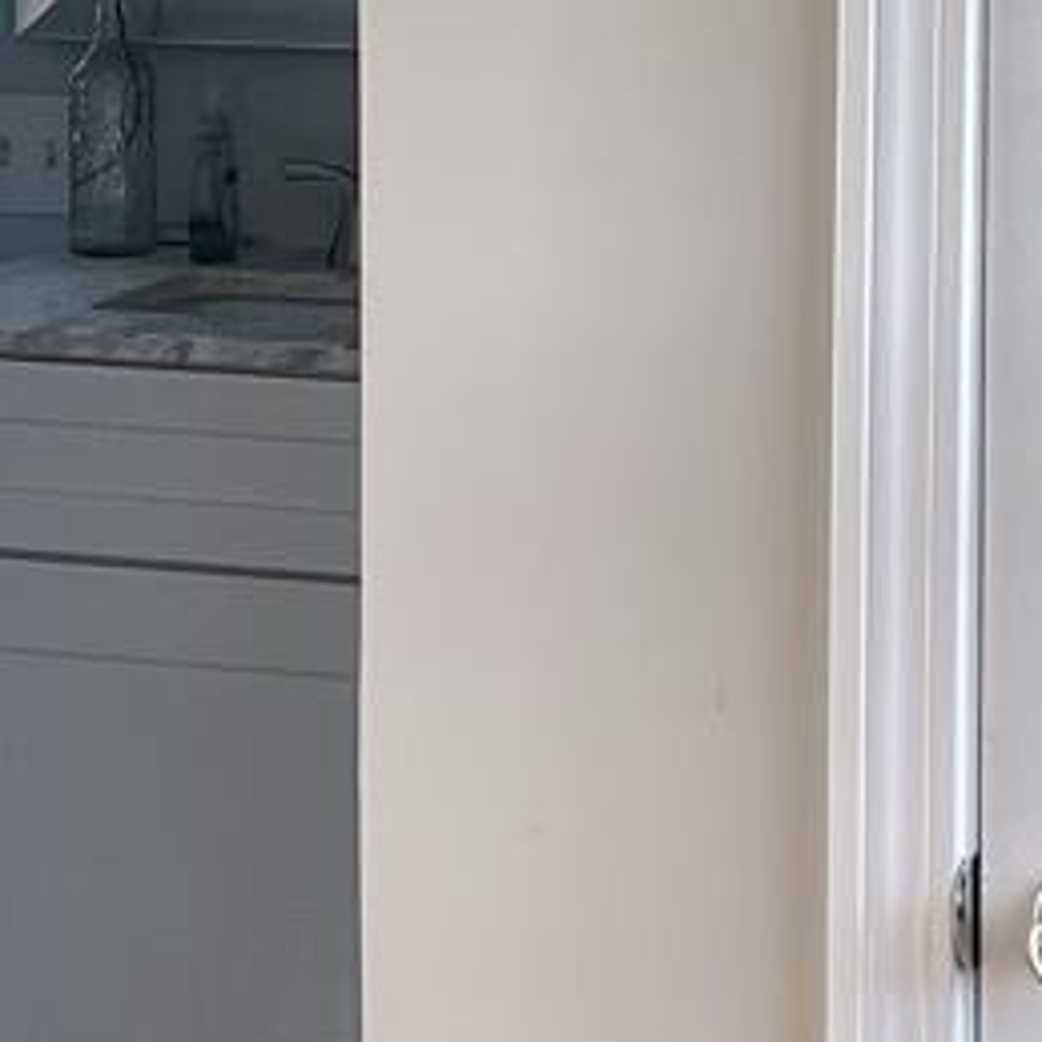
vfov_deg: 9.6
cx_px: -68
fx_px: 6198
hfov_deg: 9.5
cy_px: 189
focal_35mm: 182
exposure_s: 1/121
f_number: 1.6
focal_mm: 5.1
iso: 64
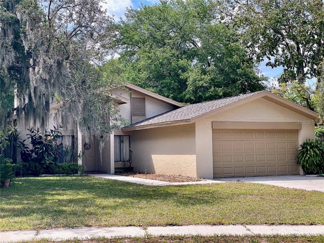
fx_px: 487
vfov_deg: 28.0
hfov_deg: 36.8
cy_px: 122
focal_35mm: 52
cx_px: 162
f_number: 2
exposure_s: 1/841
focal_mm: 6
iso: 25
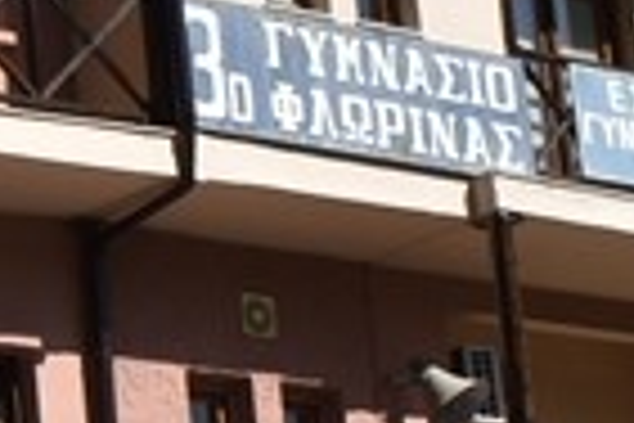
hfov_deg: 9.6
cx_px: -764
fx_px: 3452
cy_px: 502
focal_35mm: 196
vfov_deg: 7.0
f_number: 10
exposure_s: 1/400
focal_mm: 18
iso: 100
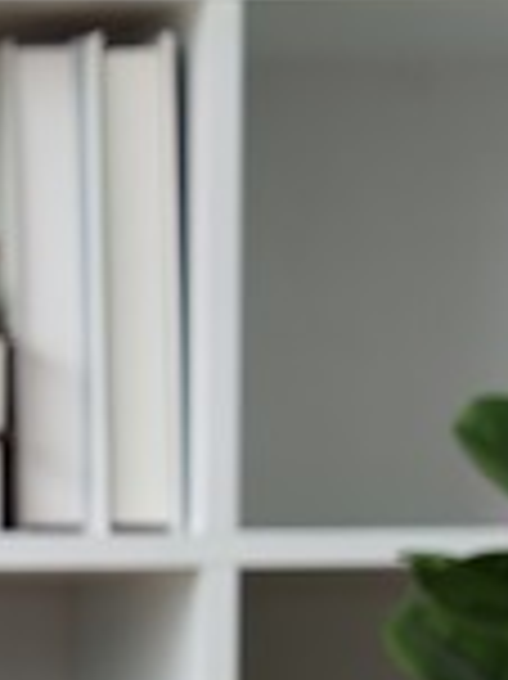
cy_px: 752
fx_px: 7858
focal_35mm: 401
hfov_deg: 3.5
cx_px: -1511
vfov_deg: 4.9
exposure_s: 1/250
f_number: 4
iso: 320
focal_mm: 63
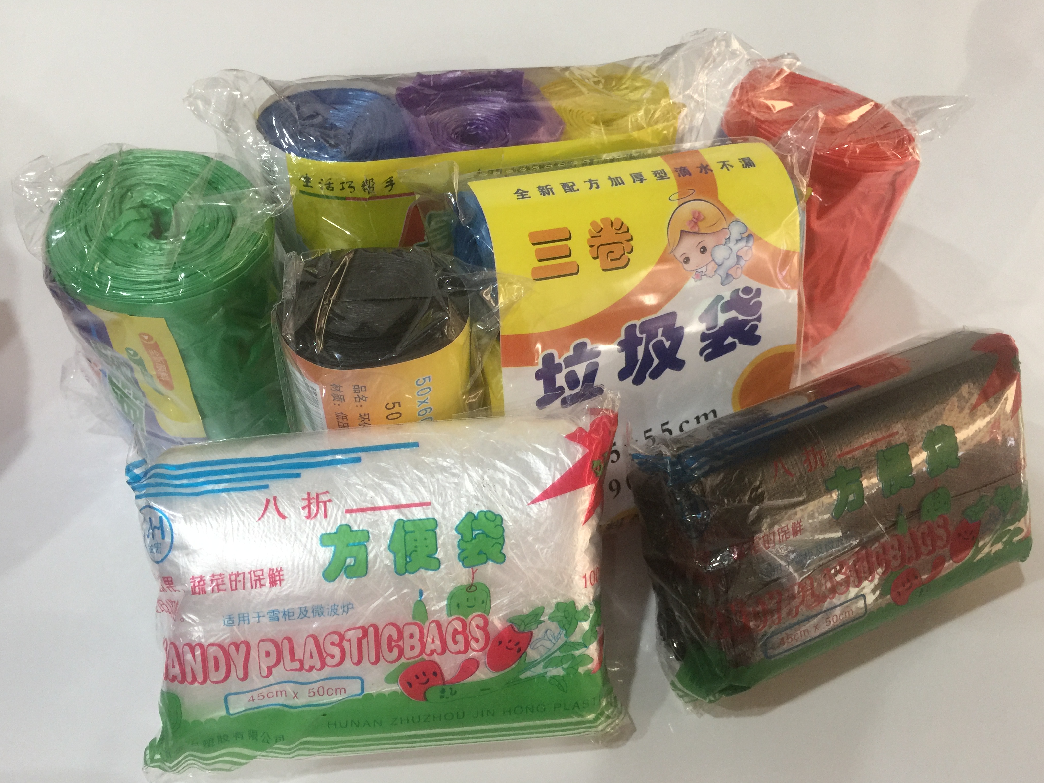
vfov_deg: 46.8
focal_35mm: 30
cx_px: 518
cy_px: 399
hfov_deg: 60.0
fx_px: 905
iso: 100
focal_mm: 4.15
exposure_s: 1/17
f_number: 2.2
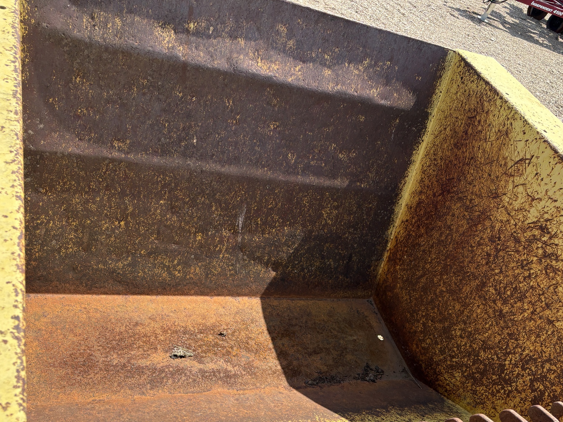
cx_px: 258
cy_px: 262
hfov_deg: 55.3
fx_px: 537
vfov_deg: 42.7
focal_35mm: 33
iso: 50
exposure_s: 1/2364
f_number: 1.6
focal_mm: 5.96
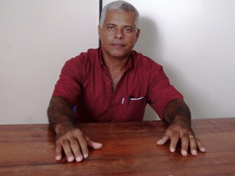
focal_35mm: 44
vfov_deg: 32.9
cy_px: 86
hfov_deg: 42.9
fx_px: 299
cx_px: 113
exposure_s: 1/180
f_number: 8
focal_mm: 6.3
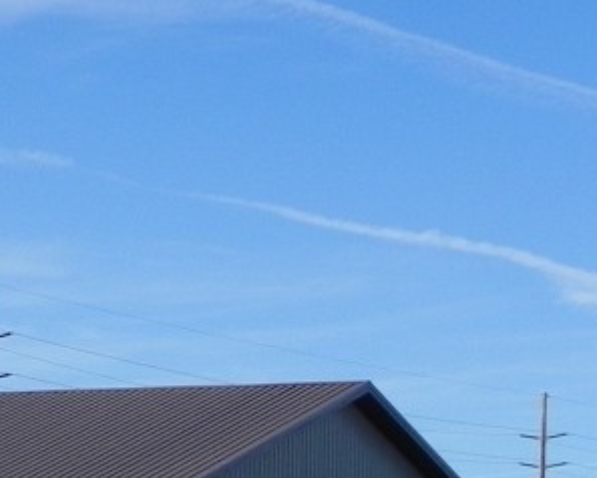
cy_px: 546
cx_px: -402
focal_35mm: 175
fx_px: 3094
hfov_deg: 10.5
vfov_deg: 8.8
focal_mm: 9.2
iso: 160
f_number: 8
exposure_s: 1/437
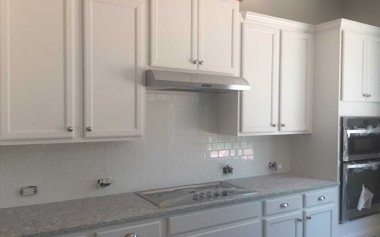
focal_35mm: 31
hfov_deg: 61.2
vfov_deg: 40.6
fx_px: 321
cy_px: 121
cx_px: 191
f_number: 2.2
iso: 32
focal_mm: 4.15
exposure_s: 1/40
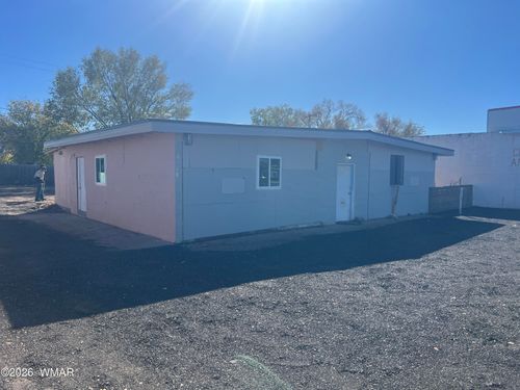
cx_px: 260
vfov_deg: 53.1
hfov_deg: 67.3
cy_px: 195
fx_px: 391
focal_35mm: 26
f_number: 1.5
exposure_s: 1/4831
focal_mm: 5.7
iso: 50
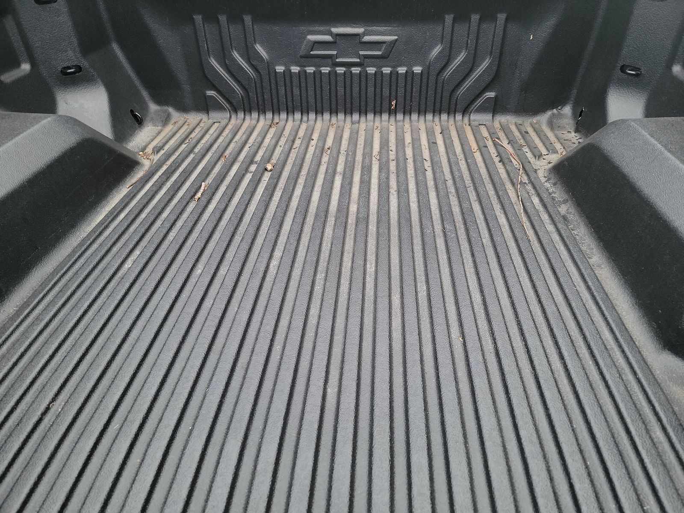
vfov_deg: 56.8
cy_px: 256
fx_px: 474
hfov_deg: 71.6
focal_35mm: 24
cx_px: 342
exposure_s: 1/59
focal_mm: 6.7
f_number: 1.8
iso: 301
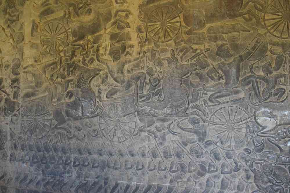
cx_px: 145
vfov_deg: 31.9
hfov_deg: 46.4
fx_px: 338
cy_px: 96
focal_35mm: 42
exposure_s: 1/60
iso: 3200
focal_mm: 28
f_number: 5.6
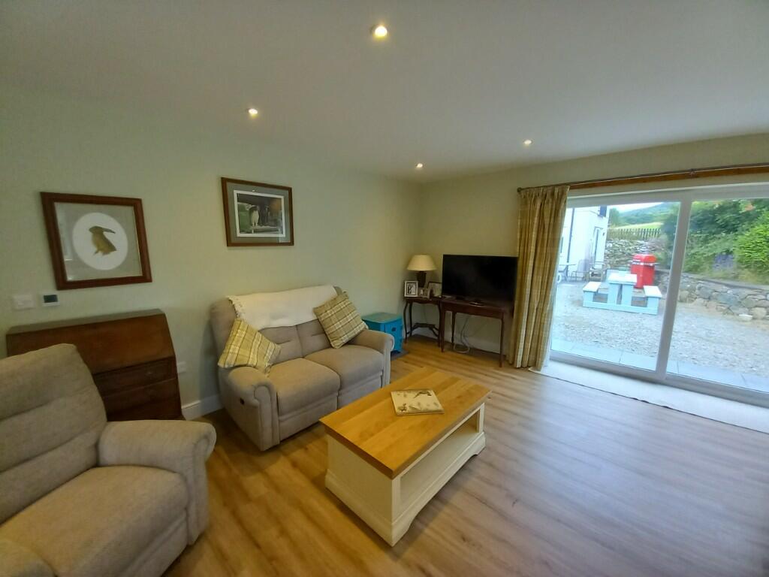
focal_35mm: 13
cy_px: 288
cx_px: 384
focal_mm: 1.13
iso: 160
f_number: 2.2
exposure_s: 1/33
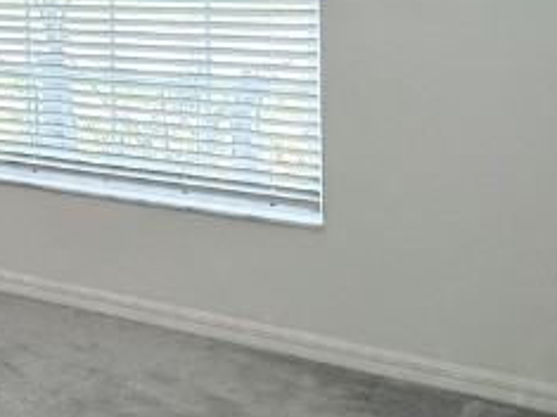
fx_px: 981
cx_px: -318
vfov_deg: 22.7
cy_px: -36
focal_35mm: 61
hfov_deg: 23.8
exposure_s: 1/120
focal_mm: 2.22
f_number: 2.2
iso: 125
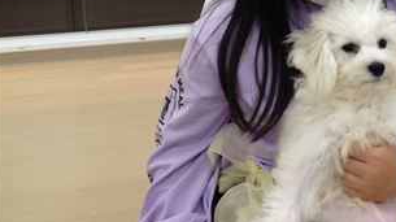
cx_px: 382
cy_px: 0
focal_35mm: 75
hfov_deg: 26.9
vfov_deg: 15.8
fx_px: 787
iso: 50
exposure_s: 1/40
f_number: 2.4
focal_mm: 4.28
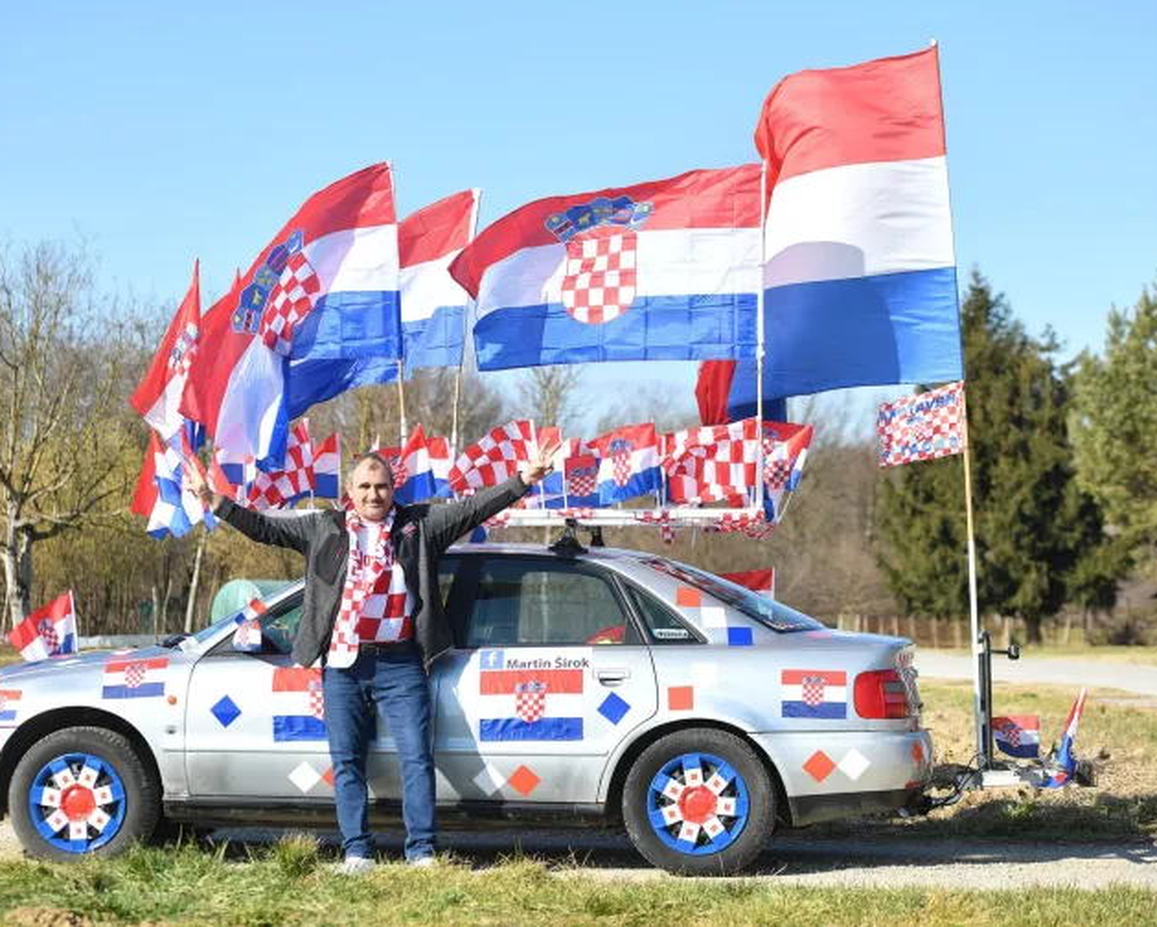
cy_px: 463
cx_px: 530
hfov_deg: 22.5
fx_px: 2912
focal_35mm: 85
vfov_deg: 18.1
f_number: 5
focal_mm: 75
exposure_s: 1/800
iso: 64
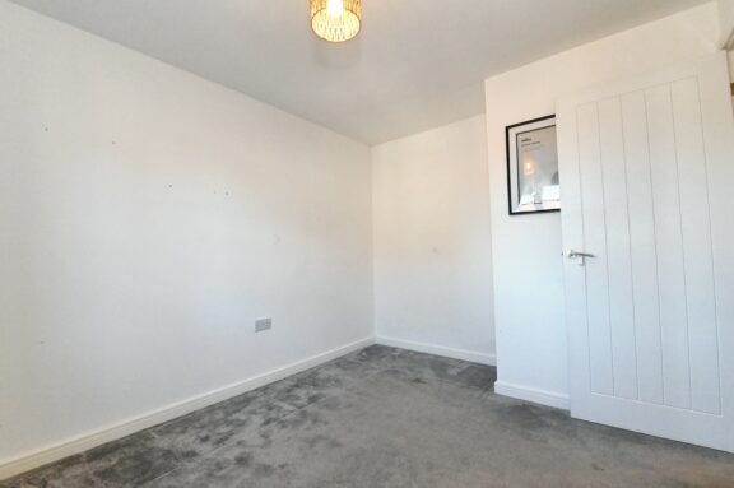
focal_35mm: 15
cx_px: 367
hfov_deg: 100.4
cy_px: 244
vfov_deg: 77.2
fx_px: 306
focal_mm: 15
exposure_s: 1/200
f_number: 10
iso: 6400
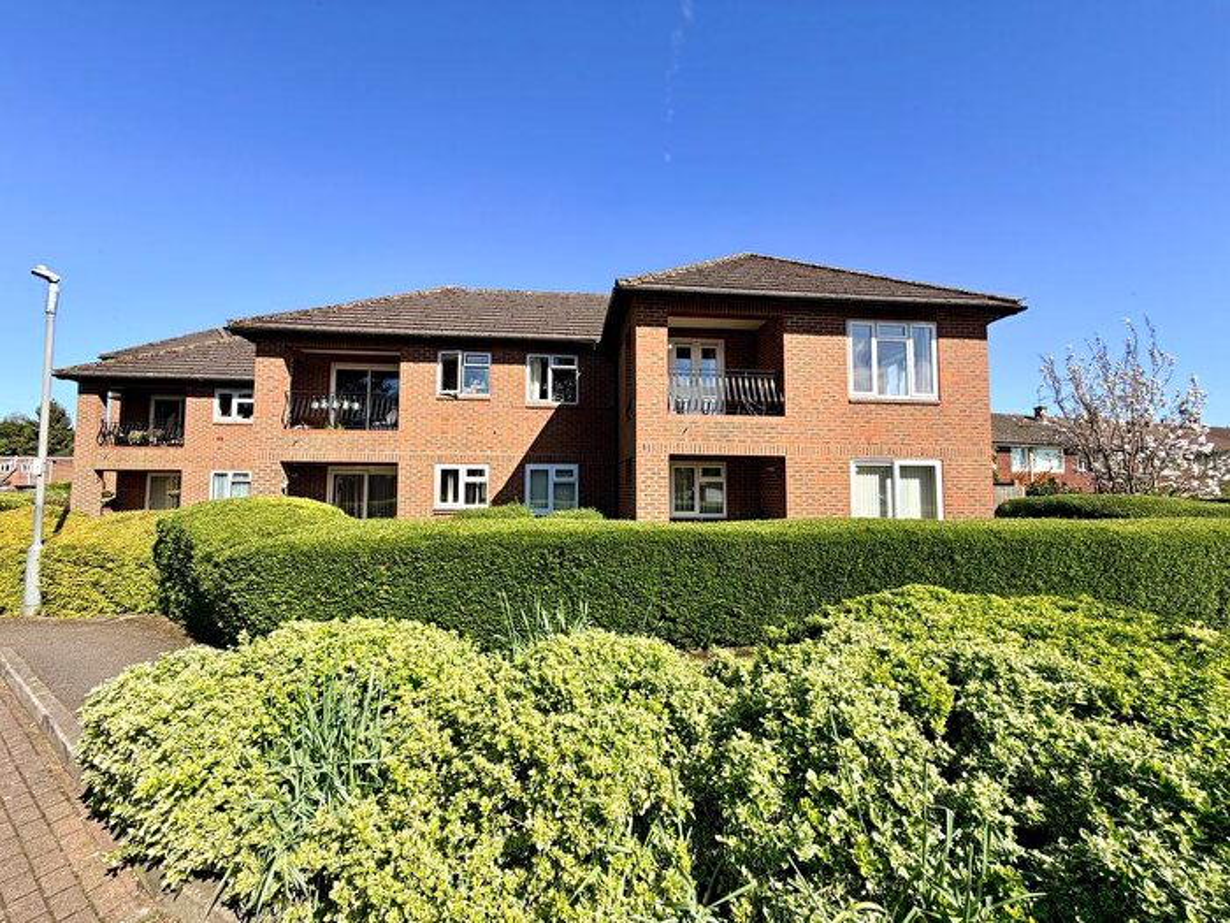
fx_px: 497
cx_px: 615
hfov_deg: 102.1
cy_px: 462
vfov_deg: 85.7
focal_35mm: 14
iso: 25
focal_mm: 2.22
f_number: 2.2
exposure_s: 1/770
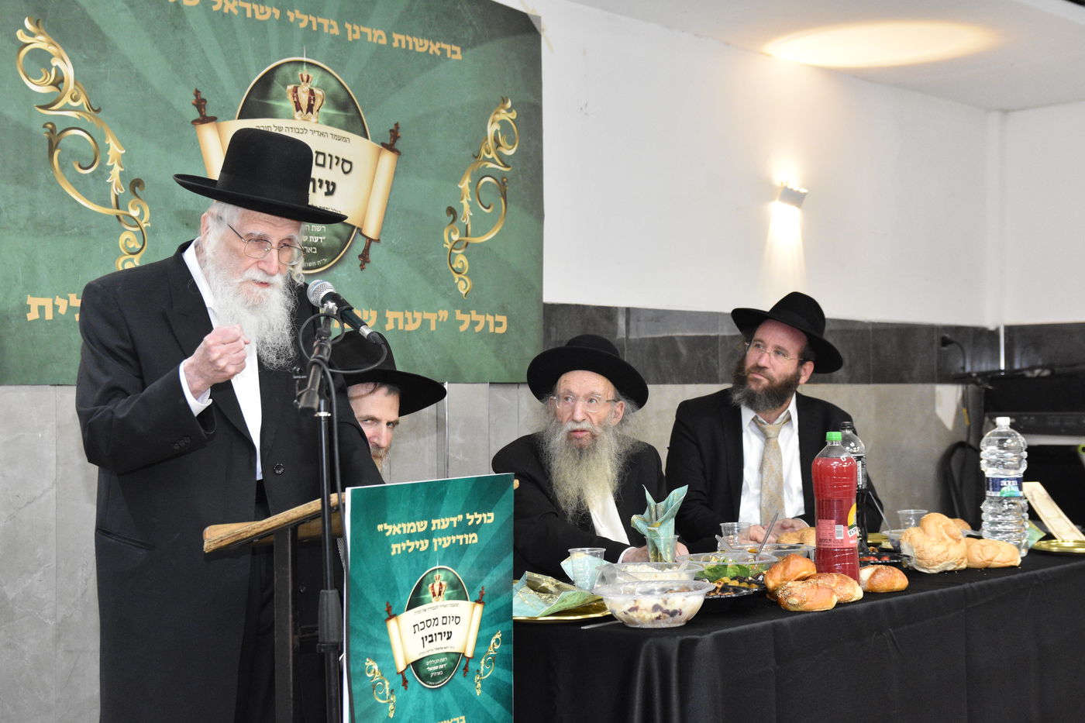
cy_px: 362
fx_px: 1627
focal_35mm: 54
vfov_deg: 25.1
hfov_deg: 36.9
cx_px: 542
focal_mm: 36
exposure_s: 1/160
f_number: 4.5
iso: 2500
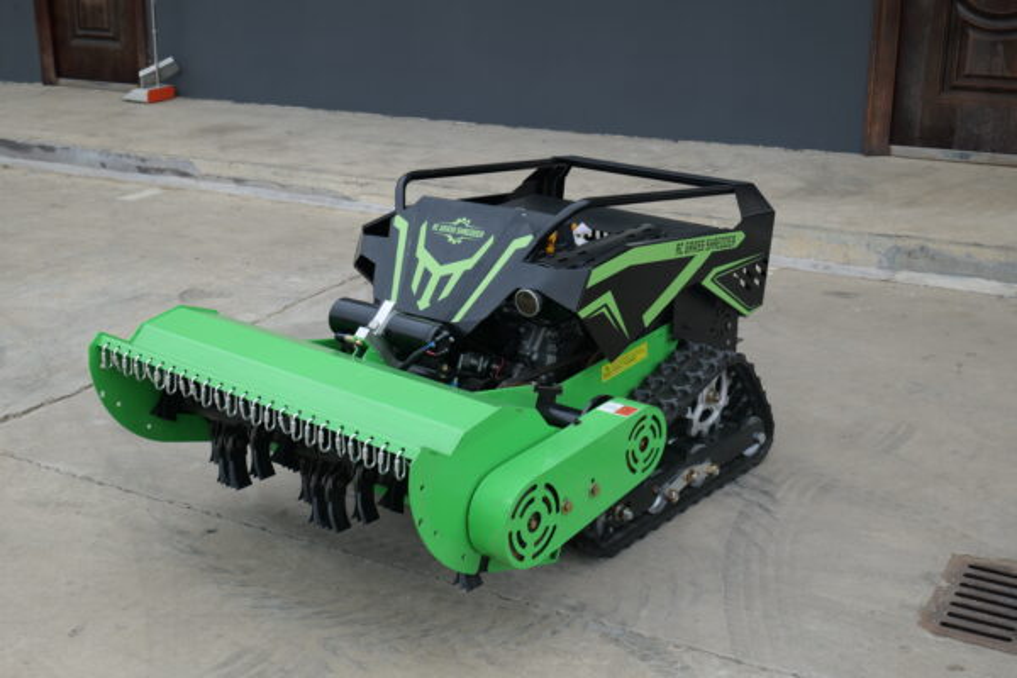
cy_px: 339
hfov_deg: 42.7
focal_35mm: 46
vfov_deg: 29.2
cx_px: 508
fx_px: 1299
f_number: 11
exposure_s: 1/60
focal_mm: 46
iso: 200
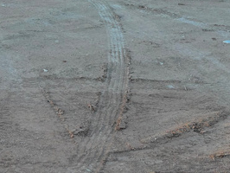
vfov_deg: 13.8
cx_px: 34
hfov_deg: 19.3
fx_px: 665
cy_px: -93
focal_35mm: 100
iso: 50
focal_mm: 5.96
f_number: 1.6
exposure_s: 1/384
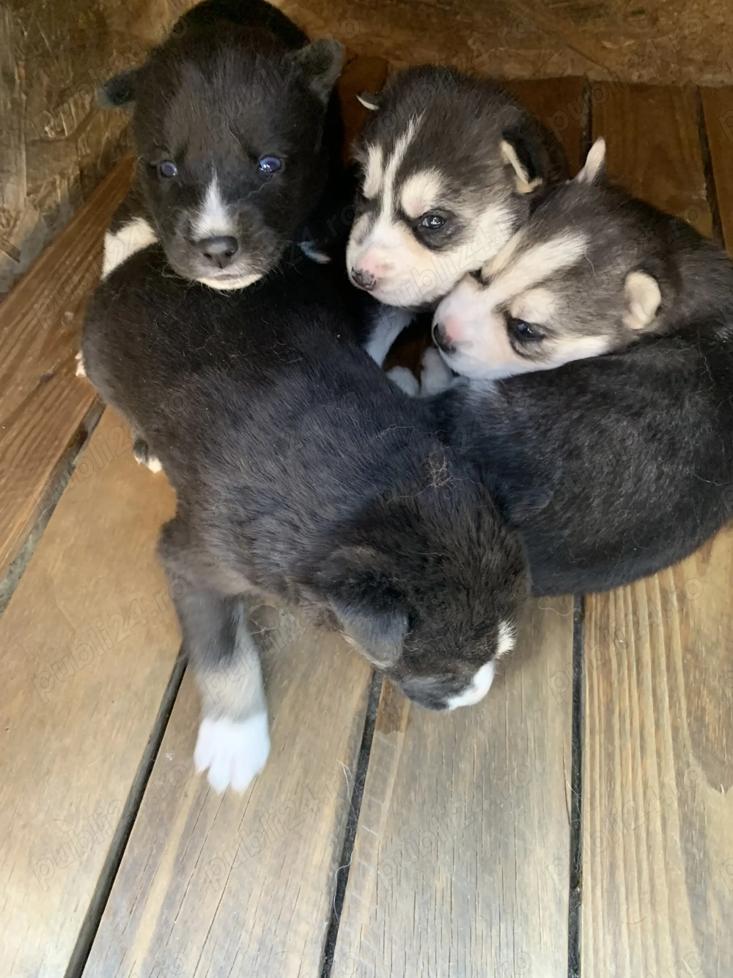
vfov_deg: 67.3
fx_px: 734
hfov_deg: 53.0
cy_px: 489
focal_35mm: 26
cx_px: 366
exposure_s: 1/60
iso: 400
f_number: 1.8
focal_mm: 4.25
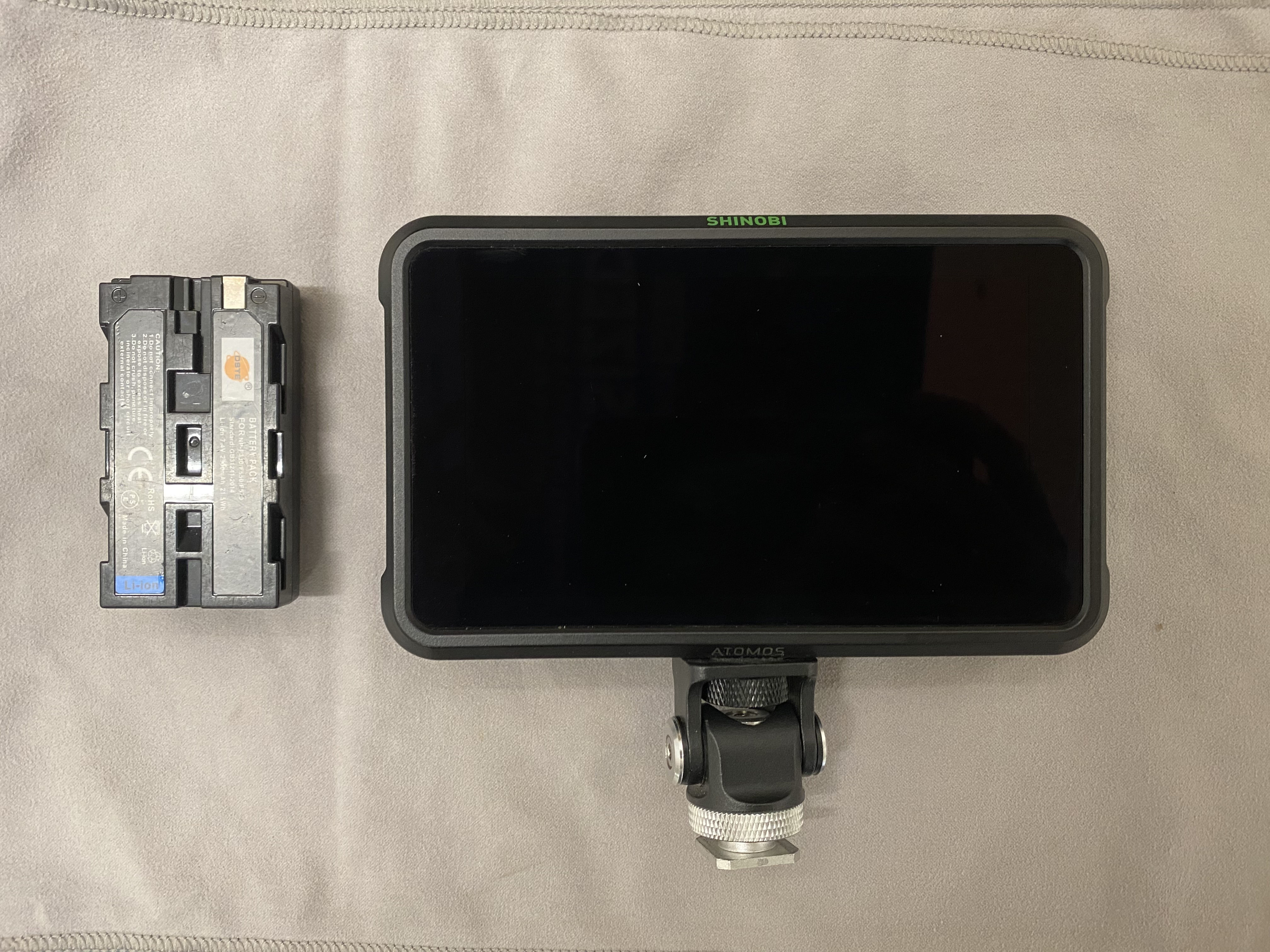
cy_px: 476
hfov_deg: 67.3
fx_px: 954
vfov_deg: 53.1
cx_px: 635
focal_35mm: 26
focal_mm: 4.25
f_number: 1.8
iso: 250
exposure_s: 1/50
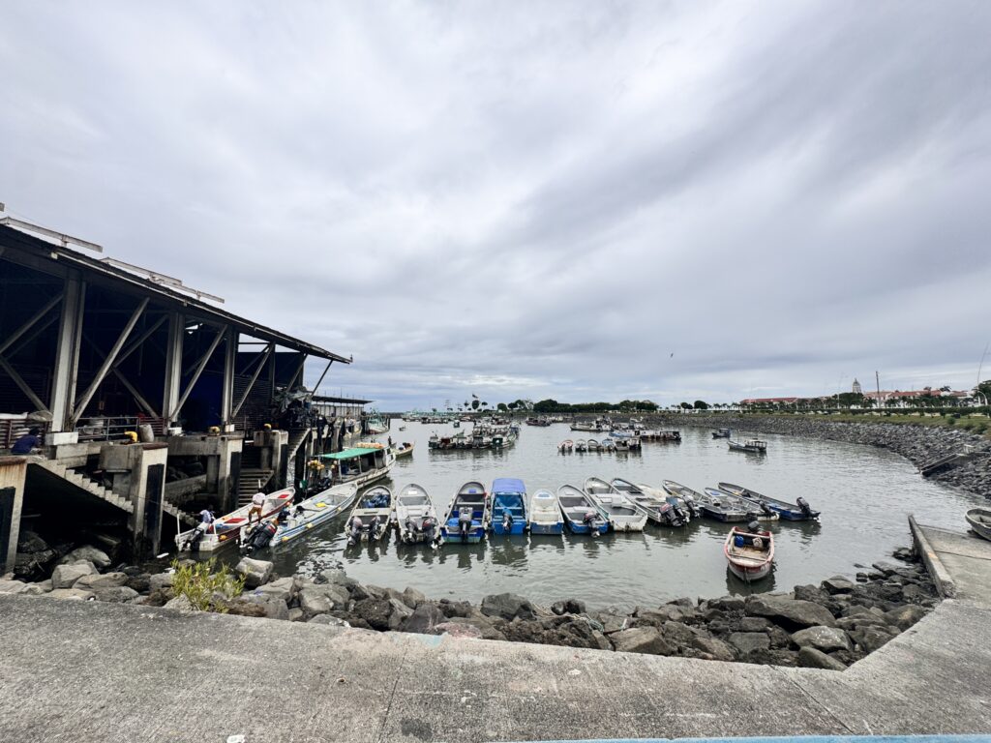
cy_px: 372
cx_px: 496
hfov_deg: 102.1
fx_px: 401
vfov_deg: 85.7
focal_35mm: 14
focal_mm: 2.22
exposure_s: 1/3906
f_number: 2.2
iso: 32
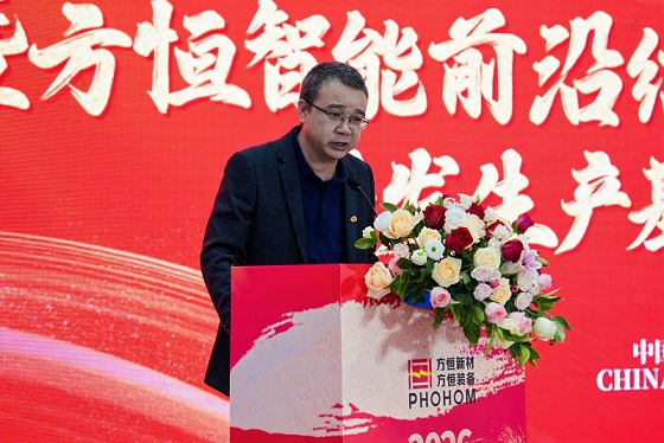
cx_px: 332
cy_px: 222
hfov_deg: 19.4
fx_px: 1938
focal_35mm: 105
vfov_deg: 13.1
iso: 500
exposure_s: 1/161
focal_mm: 70
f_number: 2.8
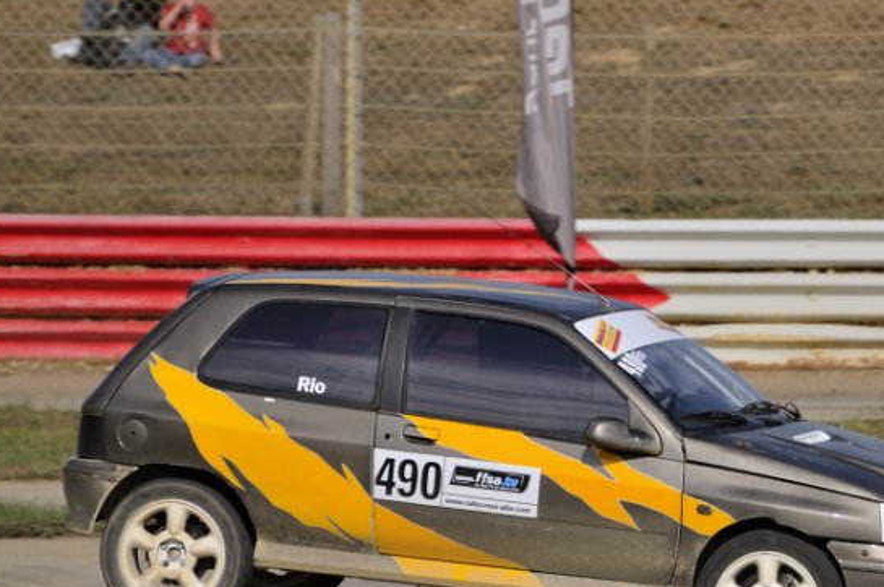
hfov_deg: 2.5
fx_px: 20234
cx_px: 790
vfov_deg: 1.7
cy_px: 392
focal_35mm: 825
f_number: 6.3
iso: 200
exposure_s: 1/1000
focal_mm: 300
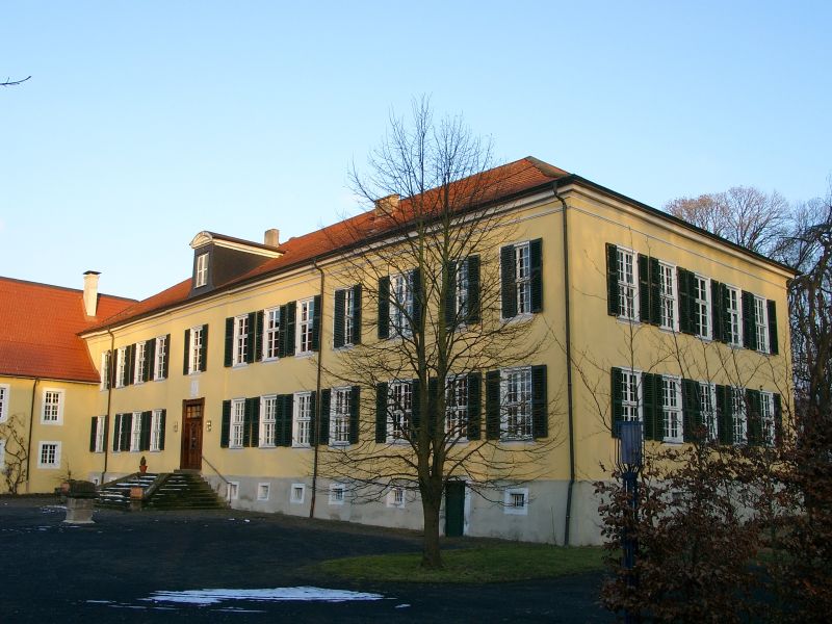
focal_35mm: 34
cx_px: 416
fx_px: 817
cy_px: 312
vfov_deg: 41.8
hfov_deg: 54.0
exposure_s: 1/149
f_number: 4
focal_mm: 7.13
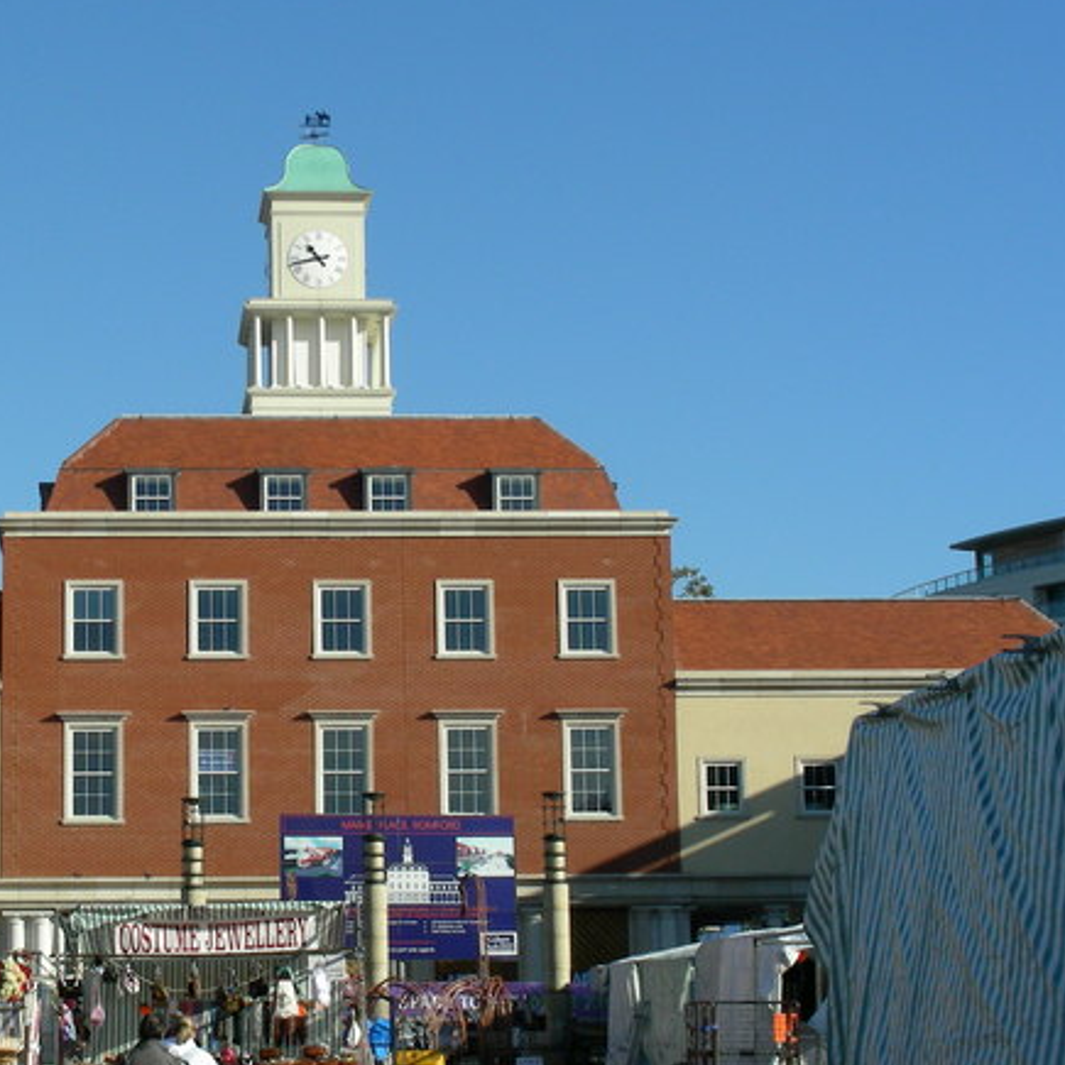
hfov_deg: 21.0
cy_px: 536
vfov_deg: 21.1
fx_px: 2854
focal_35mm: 82
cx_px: 338
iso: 50
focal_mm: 10.5
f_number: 5.6
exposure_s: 1/392
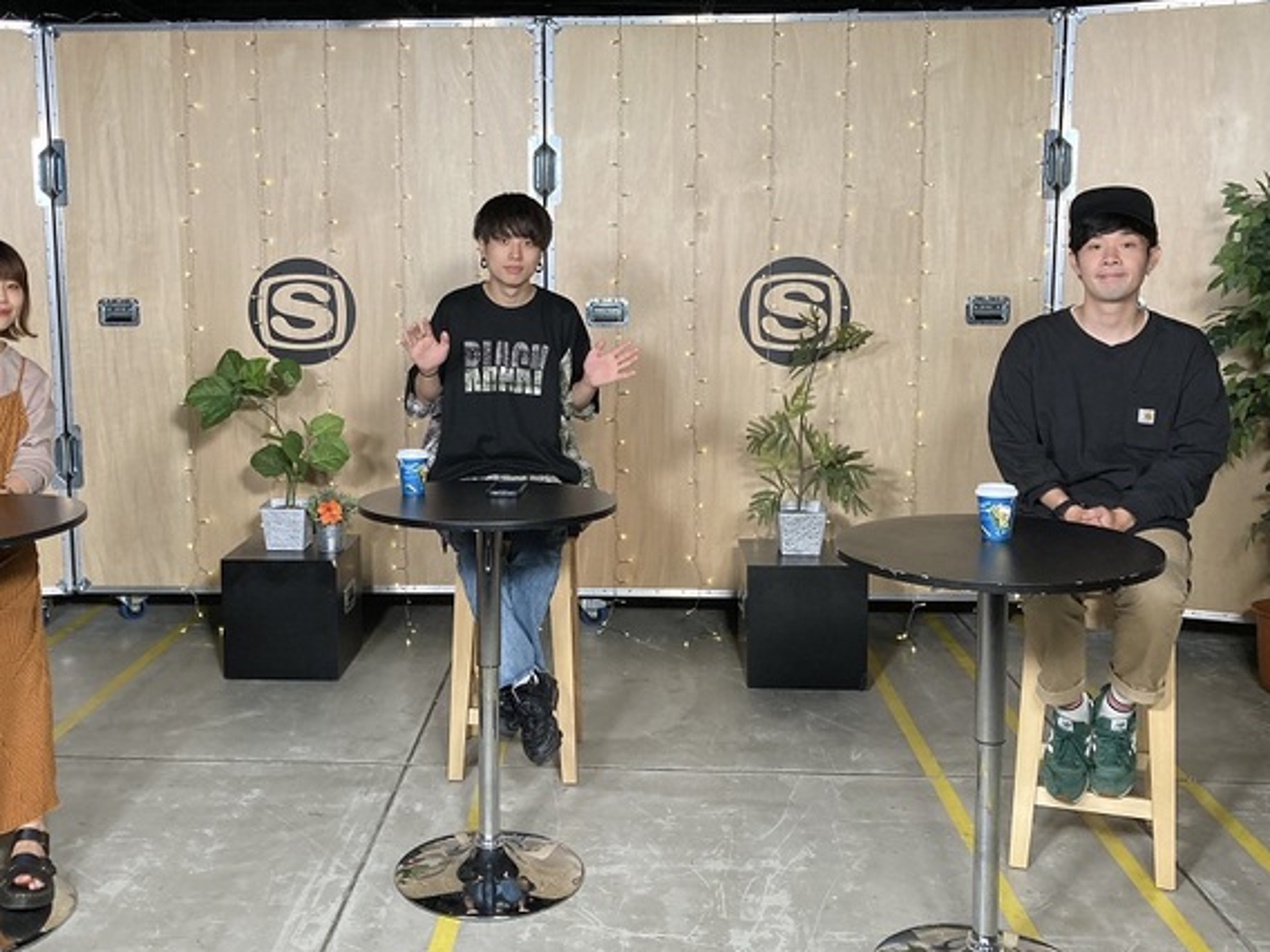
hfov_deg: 52.4
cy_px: 431
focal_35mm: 35
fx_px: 1284
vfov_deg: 40.7
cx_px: 543
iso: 200
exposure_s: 1/60
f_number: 1.8
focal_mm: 3.99
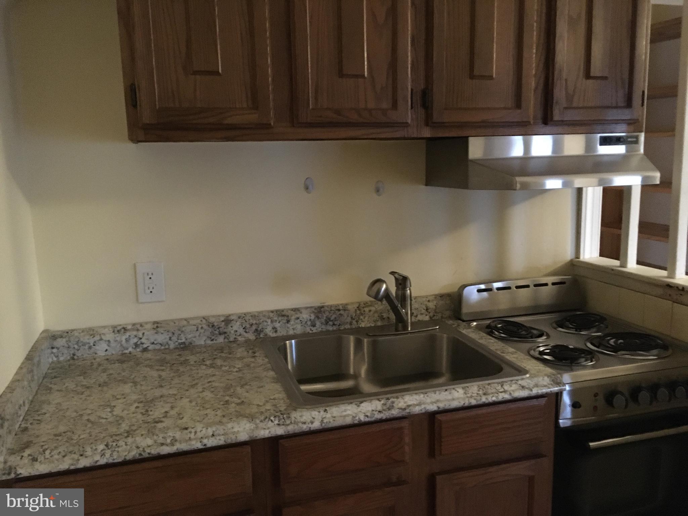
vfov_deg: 48.2
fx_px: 576
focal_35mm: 29
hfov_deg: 61.7
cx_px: 344
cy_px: 258
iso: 500
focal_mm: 4.15
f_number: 2.2
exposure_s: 1/15
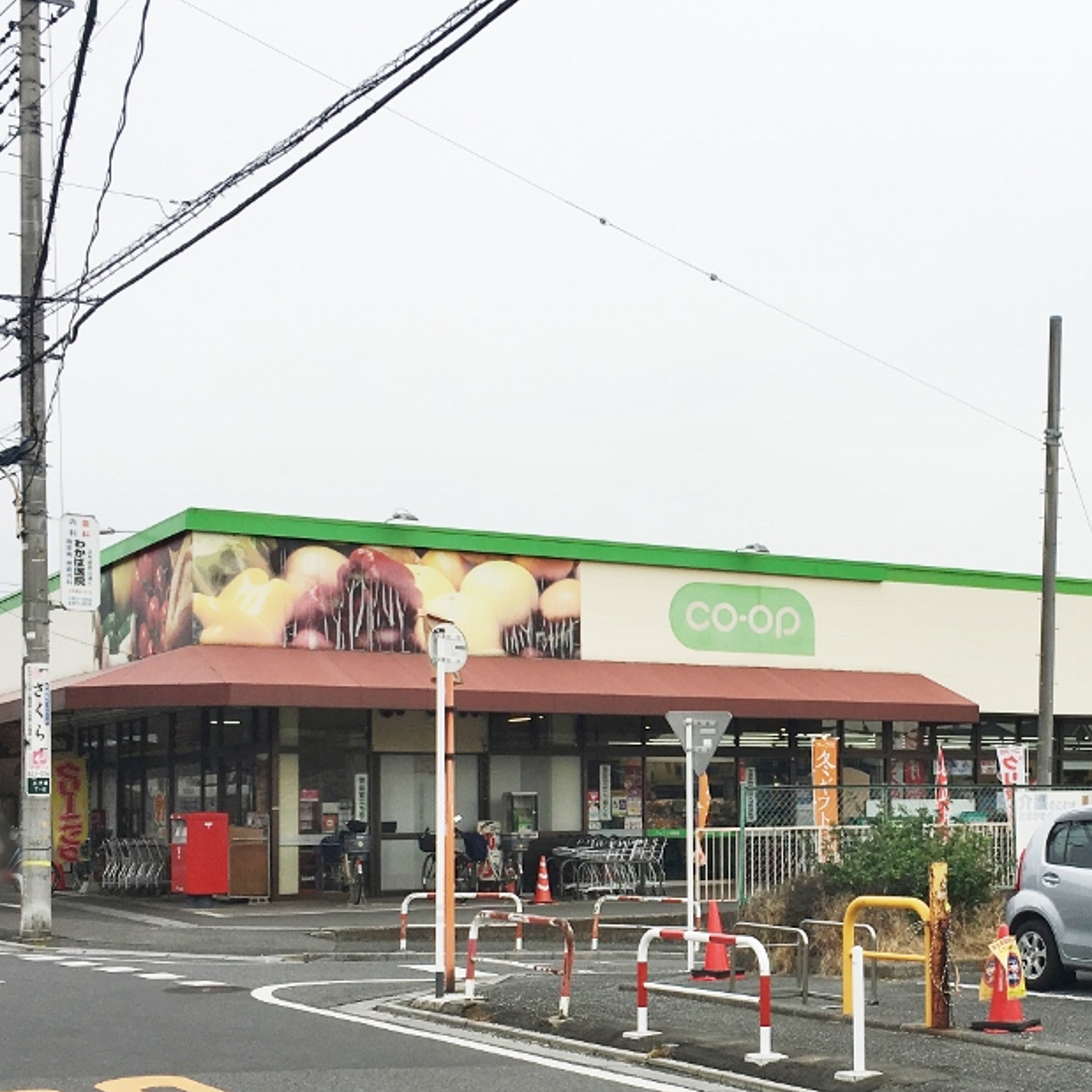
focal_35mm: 53
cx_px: 841
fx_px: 1892
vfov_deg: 31.8
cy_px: 766
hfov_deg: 31.5
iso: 25
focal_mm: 4.15
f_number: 2.2
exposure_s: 1/999
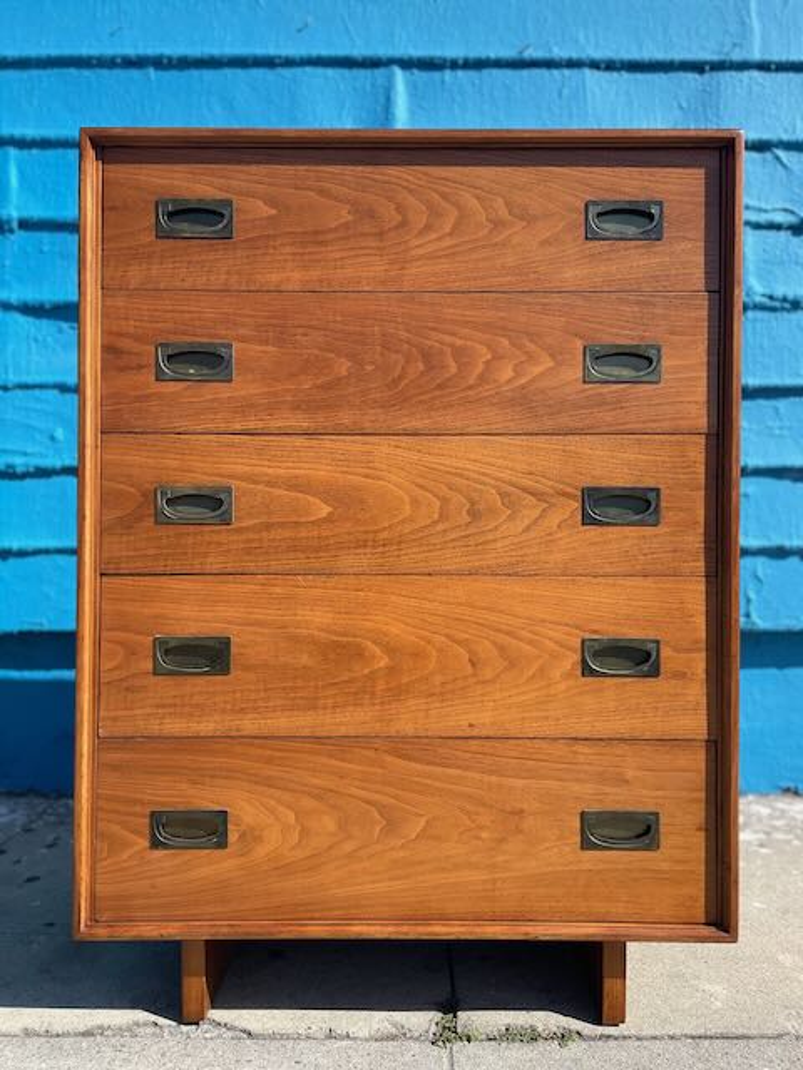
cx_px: 402
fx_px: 804
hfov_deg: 53.1
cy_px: 535
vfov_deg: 67.3
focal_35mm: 26
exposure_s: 1/2681
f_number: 1.6
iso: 50
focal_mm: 4.2
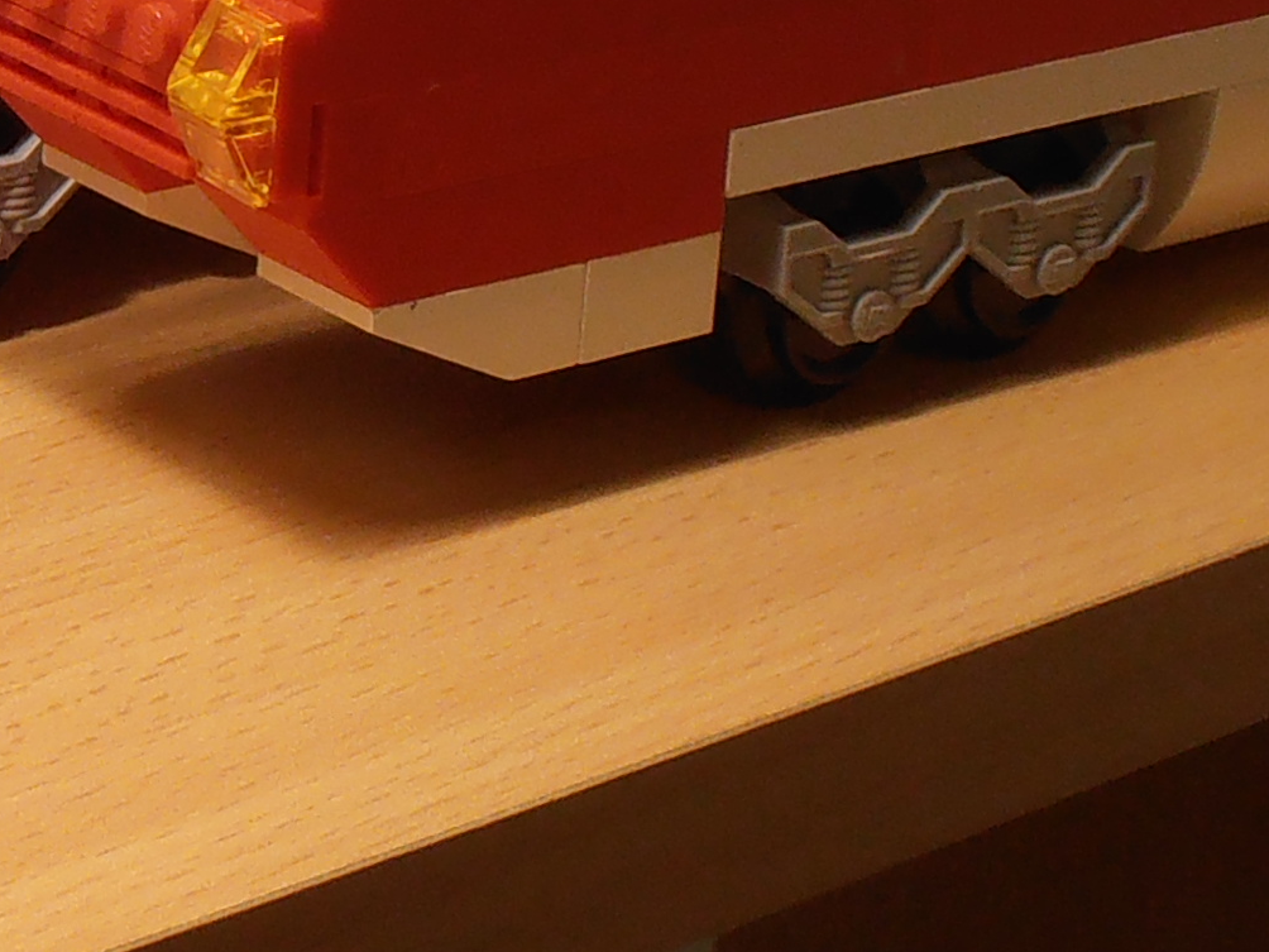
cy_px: -221
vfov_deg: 9.3
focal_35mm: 158
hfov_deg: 12.3
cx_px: -115
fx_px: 5792
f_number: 3.9
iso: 125
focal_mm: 6.61
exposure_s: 1/25
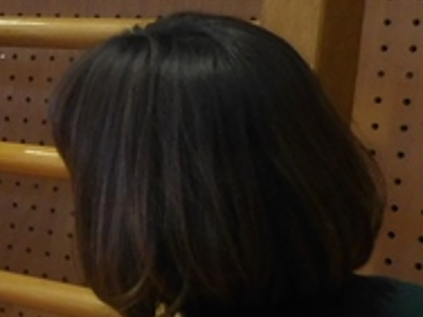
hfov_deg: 17.8
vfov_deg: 16.0
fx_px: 1124
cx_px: -300
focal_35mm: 92
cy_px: 106
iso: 320
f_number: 3.3
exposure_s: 1/30
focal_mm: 4.5
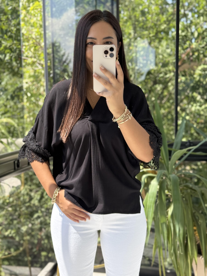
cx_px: 104
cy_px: 138
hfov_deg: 30.3
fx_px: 383
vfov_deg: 39.7
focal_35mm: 48
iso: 80
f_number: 1.78
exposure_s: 1/496
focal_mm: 6.76
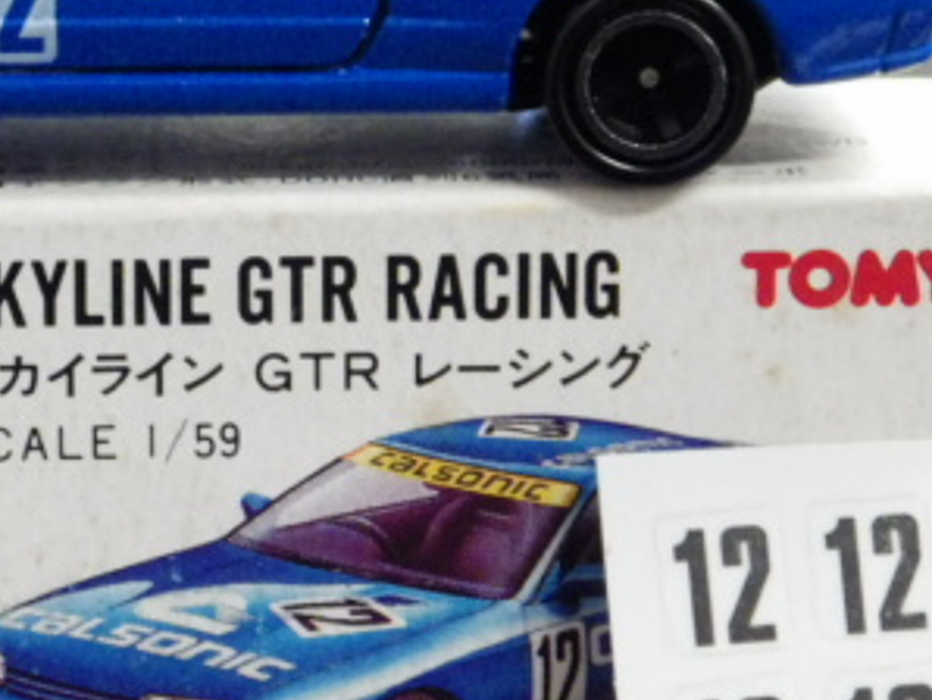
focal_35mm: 221
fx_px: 5955
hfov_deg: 8.9
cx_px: 178
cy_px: 309
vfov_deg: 6.7
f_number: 4.6
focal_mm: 18.4
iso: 1000
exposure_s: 1/30
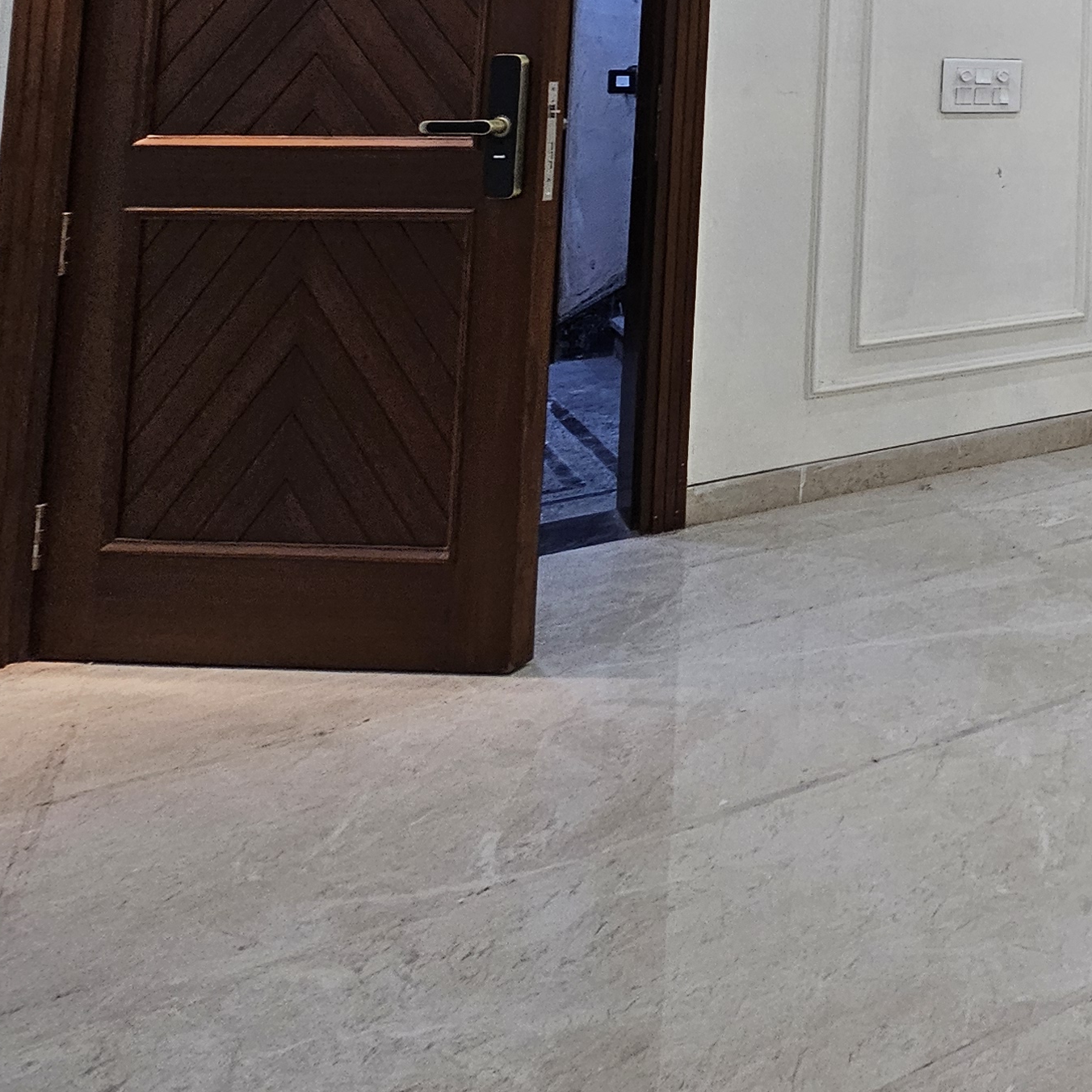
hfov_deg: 31.5
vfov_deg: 41.5
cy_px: -23
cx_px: 1539
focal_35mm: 34
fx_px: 1213
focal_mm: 2.2
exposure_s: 1/50
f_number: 2.2
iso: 80
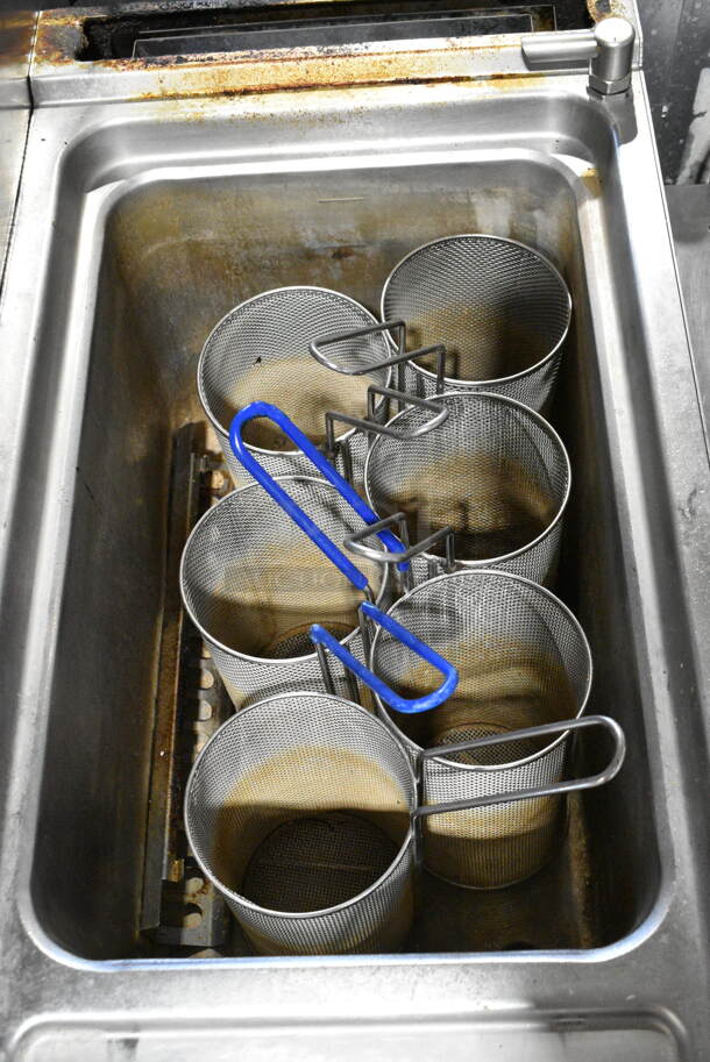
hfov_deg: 29.9
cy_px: 531
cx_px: 355
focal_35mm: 45
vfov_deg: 43.6
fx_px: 1329
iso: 6400
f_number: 7.1
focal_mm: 30
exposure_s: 1/200
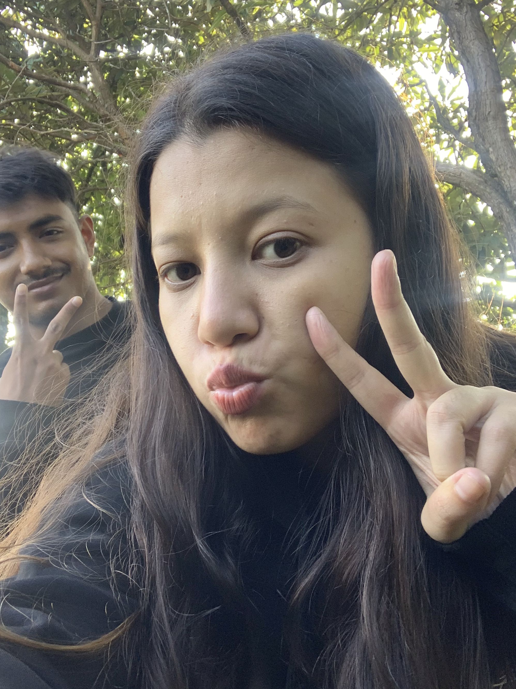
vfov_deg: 50.1
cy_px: 353
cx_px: 225
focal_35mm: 37
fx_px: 735
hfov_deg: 38.6
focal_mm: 2.87
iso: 64
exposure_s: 1/114
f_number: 2.2
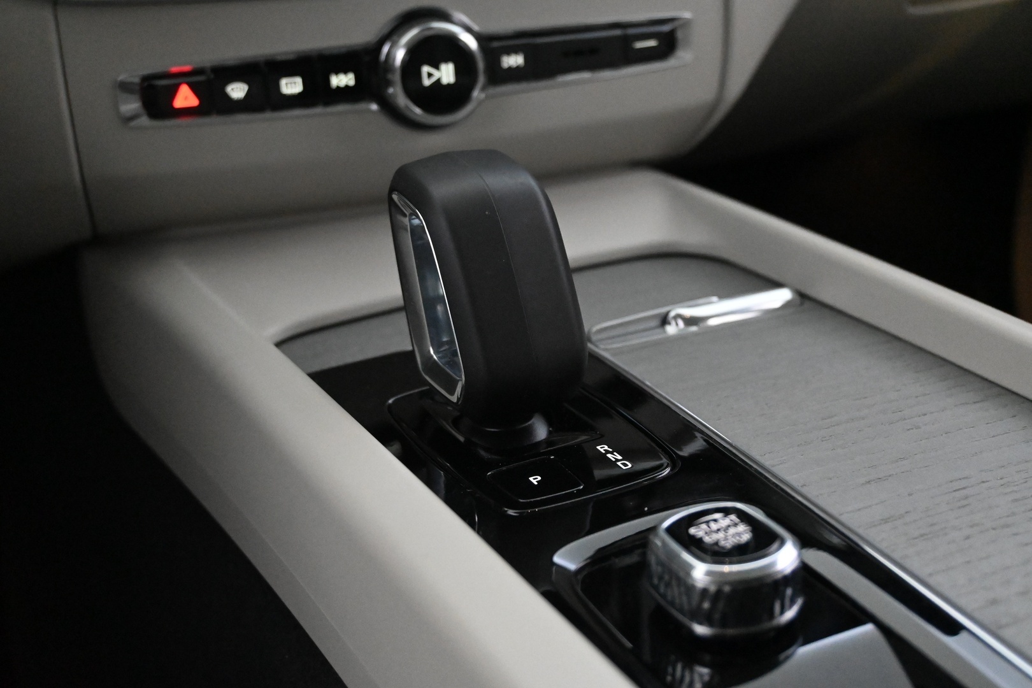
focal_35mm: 45
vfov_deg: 29.9
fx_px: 1290
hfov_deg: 43.6
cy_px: 344
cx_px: 516
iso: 8000
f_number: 4.8
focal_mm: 30
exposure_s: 1/50
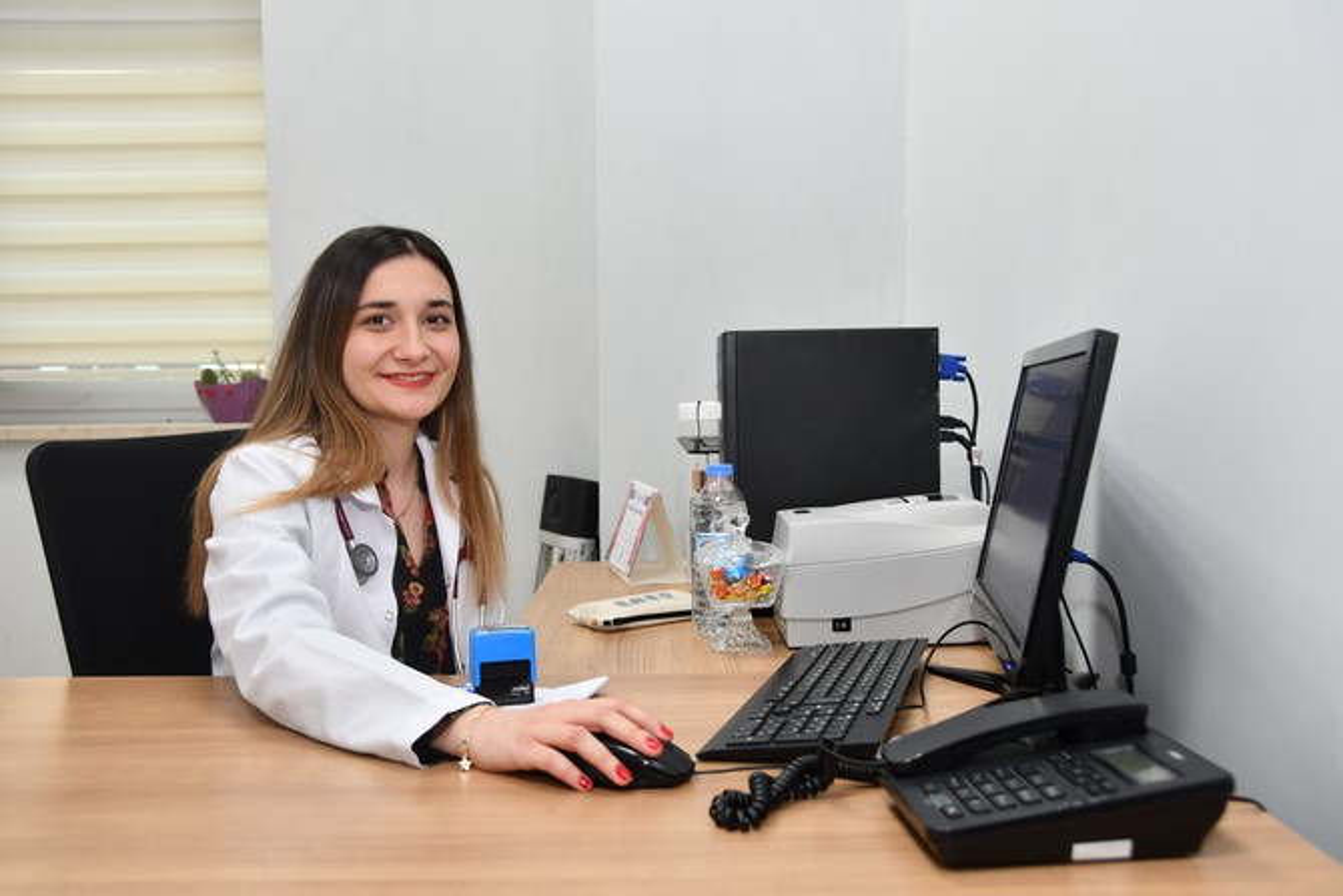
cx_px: 672
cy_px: 448
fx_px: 1231
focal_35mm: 33
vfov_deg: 40.0
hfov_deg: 57.2
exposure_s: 1/60
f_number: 4
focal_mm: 22
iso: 450
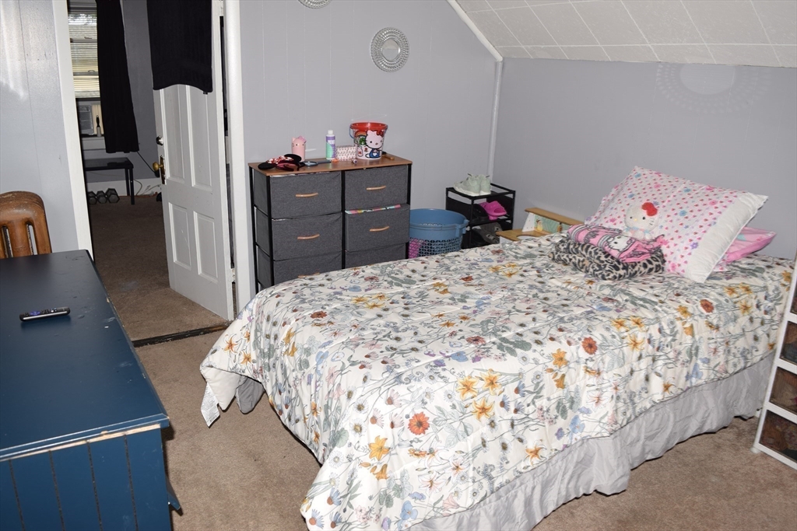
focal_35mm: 27
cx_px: 398
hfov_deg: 67.4
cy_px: 266
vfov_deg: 47.9
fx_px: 598
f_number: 6.3
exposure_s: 1/125
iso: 100
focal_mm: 18
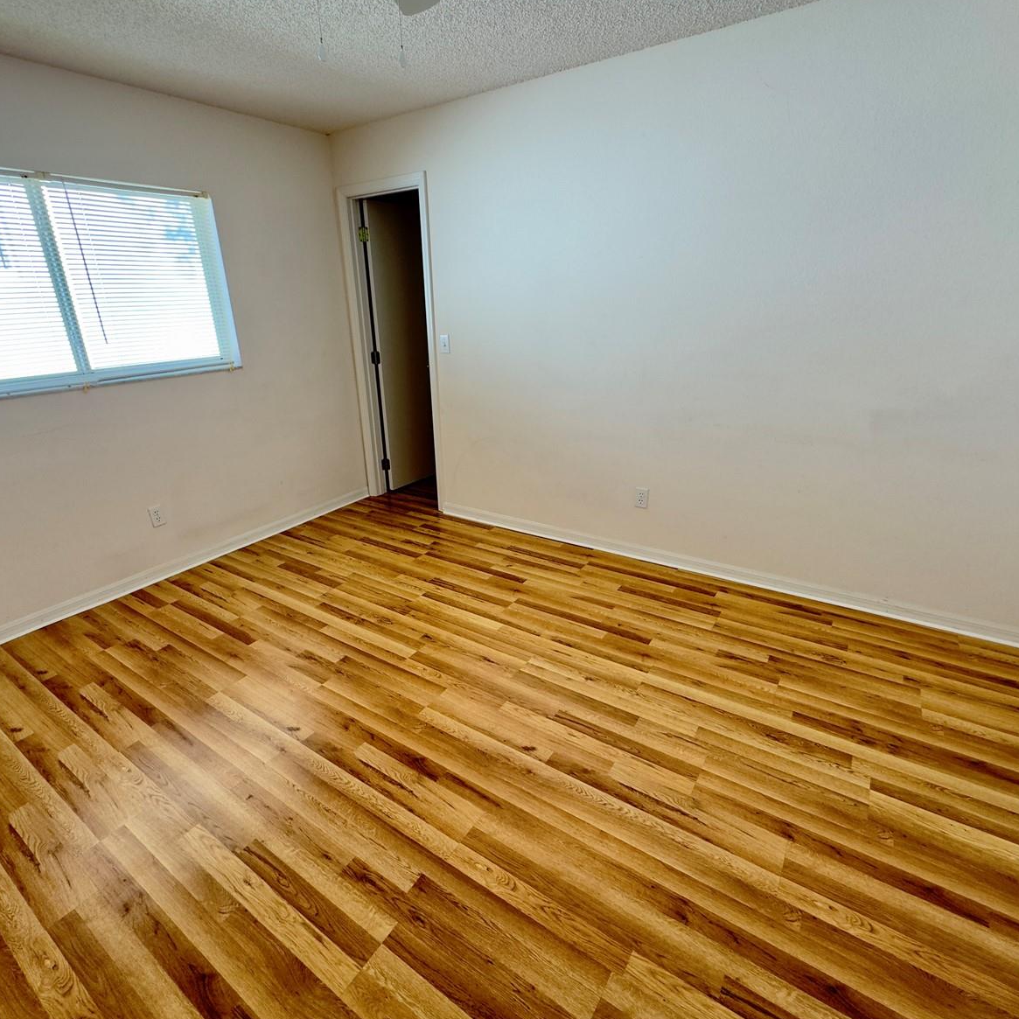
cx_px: 482
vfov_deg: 84.0
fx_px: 566
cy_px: 514
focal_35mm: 17
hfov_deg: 83.9
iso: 100
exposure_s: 1/99
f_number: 2.2
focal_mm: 2.22
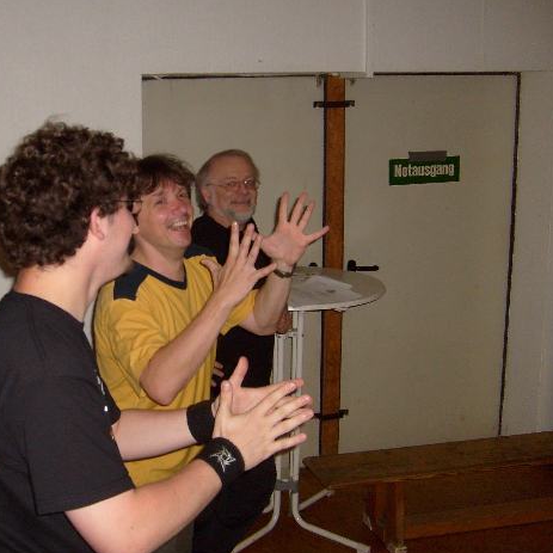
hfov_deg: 35.3
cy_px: 253
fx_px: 849
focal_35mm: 47
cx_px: 140
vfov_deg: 36.0
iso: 100
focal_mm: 5.8
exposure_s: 1/45
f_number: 2.8
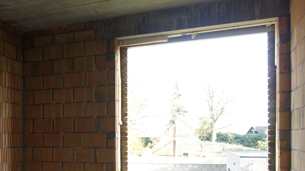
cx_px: 44
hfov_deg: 44.1
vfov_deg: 27.2
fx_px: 348
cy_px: 136
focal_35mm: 43
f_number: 2.8
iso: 125
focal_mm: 8.8
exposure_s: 1/50
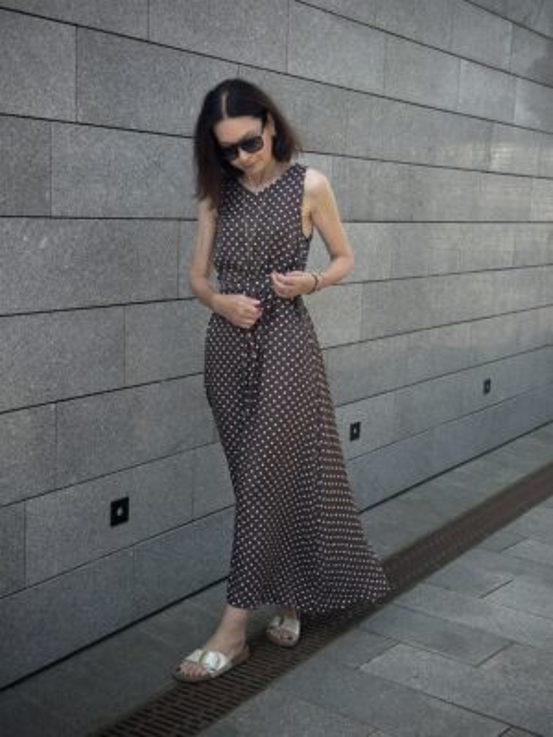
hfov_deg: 30.3
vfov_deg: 39.7
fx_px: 1022
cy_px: 368
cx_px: 276
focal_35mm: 48
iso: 80
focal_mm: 6.86
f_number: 1.78
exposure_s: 1/2028
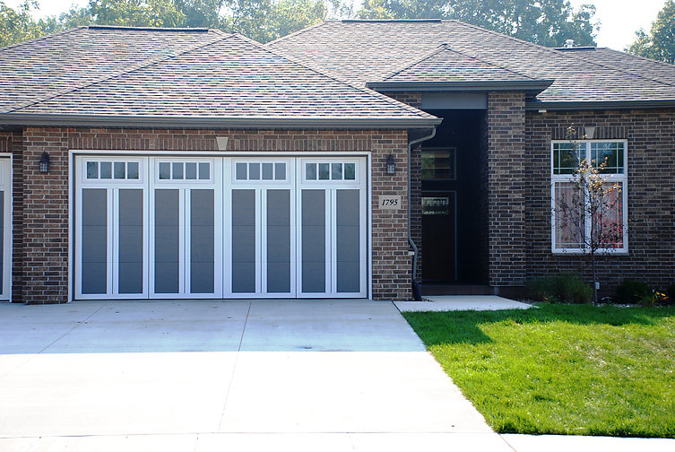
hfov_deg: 33.4
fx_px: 1126
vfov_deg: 22.7
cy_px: 226
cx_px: 338
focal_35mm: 60
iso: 200
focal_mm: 40
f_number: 4.5
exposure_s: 1/500
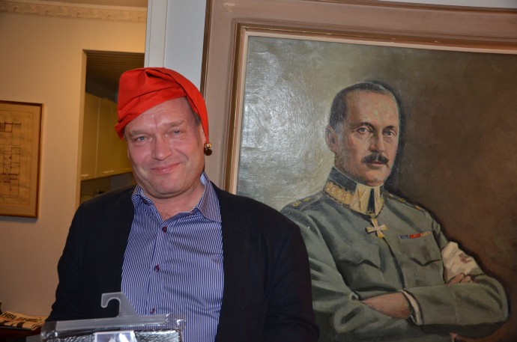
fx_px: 516
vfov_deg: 36.7
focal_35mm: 36
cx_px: 258
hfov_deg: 53.2
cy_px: 171
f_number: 3.8
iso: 800
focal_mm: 24
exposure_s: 1/60
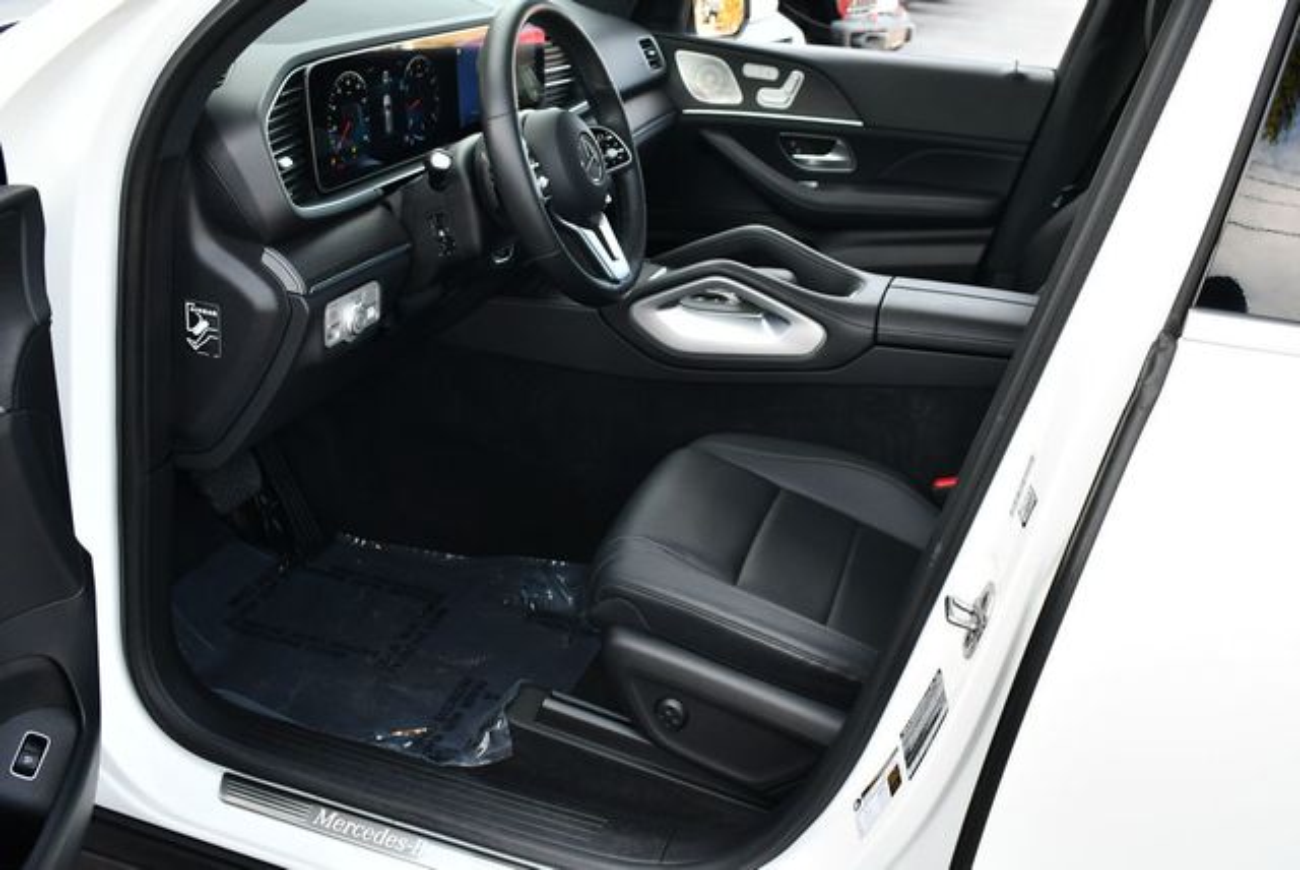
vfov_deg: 36.9
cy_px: 435
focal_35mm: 36
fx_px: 1301
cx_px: 650
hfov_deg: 53.1
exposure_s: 1/250
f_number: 4
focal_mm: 18
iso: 400
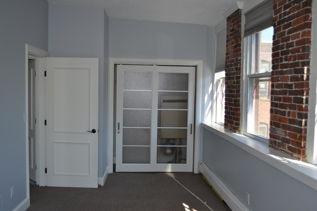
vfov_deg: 36.9
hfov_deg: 53.1
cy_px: 106
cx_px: 158
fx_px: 317
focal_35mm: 36
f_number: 4
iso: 200
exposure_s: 1/125
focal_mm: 24
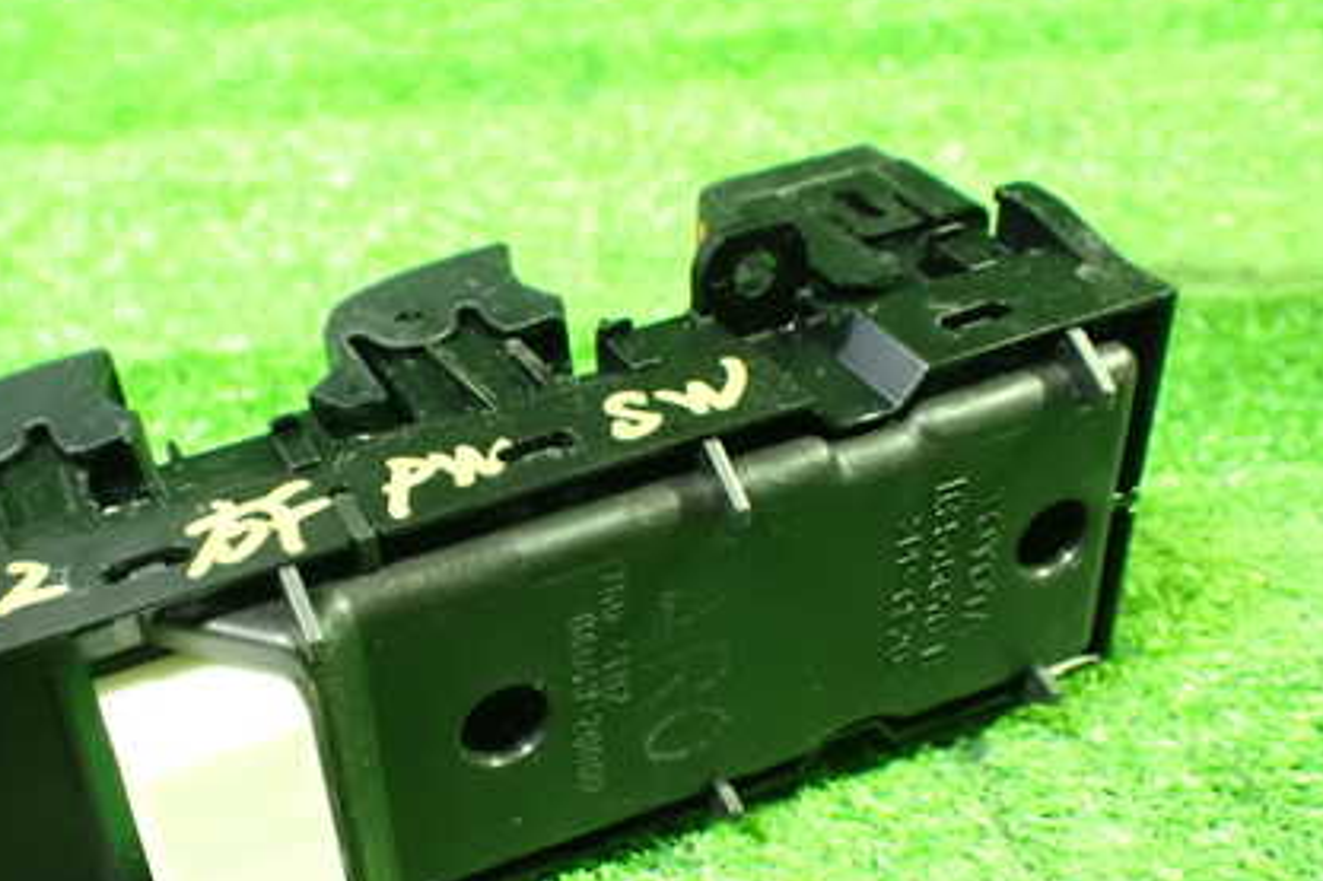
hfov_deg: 43.1
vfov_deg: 29.7
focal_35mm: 45
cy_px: 566
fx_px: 1653
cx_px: 458
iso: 1600
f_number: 2.3
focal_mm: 5.4
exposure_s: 1/30
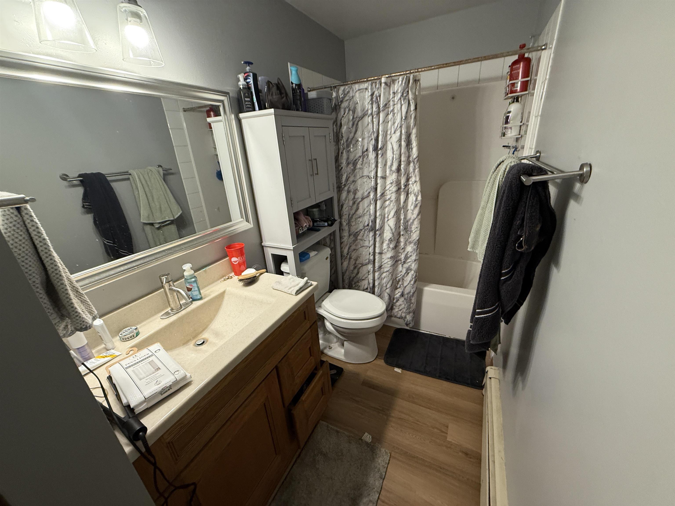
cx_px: 338
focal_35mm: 14
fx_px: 273
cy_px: 253
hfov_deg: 102.1
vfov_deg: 85.7
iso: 200
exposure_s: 1/60
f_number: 2.2
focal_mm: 2.22
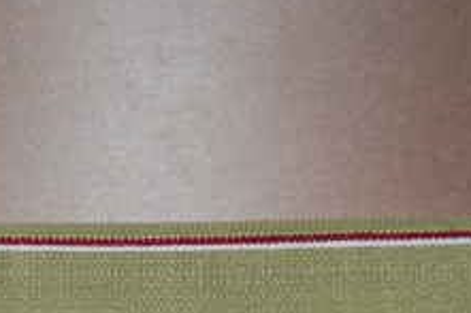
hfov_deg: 25.5
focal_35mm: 78
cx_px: 96
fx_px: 1021
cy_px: 328
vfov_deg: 17.0
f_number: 3.8
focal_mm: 23
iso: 250
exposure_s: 1/60
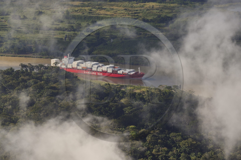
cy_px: 80
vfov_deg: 6.9
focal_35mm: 200
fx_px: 1339
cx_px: 120
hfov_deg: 10.3
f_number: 6.3
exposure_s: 1/800
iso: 200
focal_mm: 200
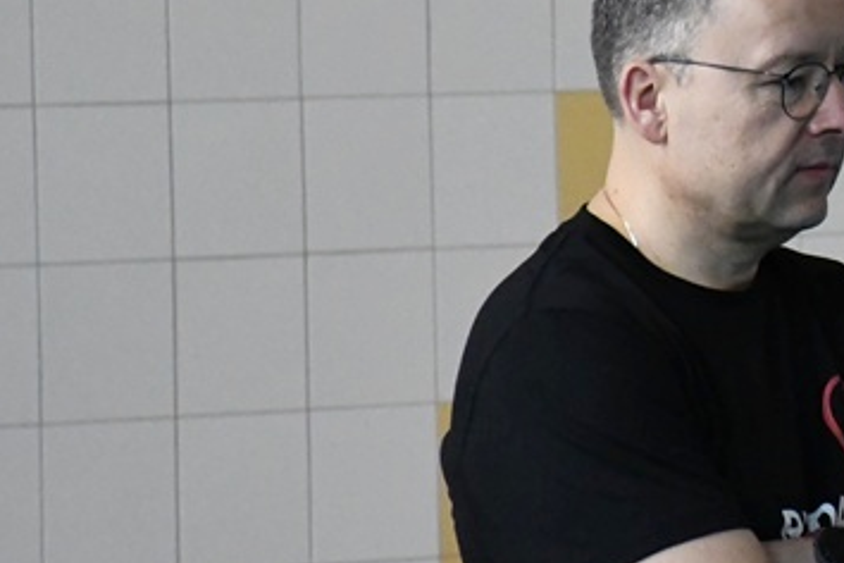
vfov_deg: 2.9
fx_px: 11276
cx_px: 1276
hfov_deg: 4.3
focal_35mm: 481
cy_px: 17
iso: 5600
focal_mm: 95
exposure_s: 1/400
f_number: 5.3
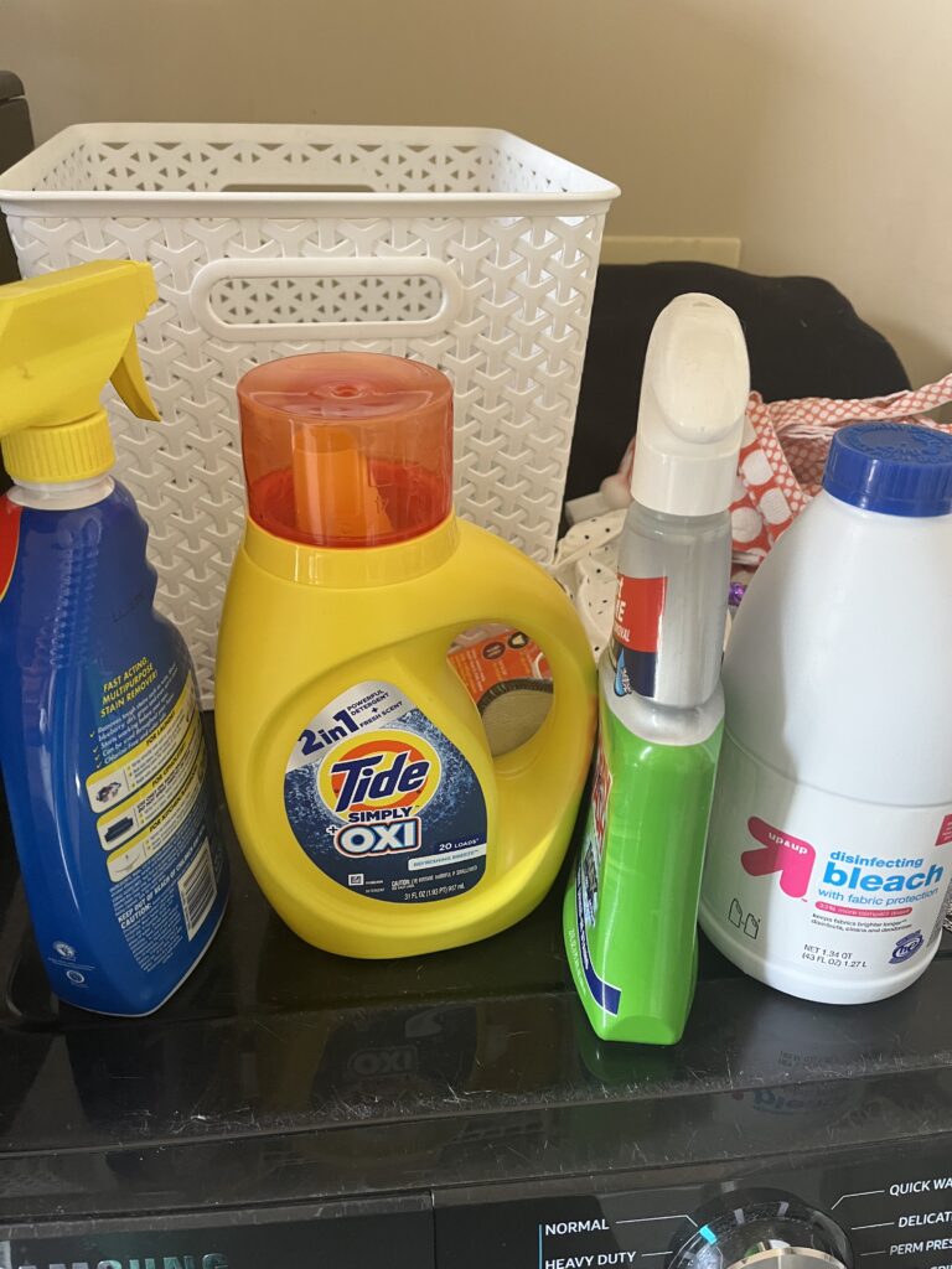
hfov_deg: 53.1
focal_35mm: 26
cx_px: 476
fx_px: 953
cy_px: 634
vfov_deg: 67.3
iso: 320
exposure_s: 1/60
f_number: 1.6
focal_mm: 5.1
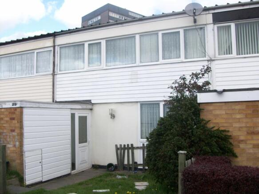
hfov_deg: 54.0
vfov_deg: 41.8
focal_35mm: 34
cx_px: 130
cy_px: 97
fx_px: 254
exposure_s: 1/482
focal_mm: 5.7
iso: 64
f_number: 2.8
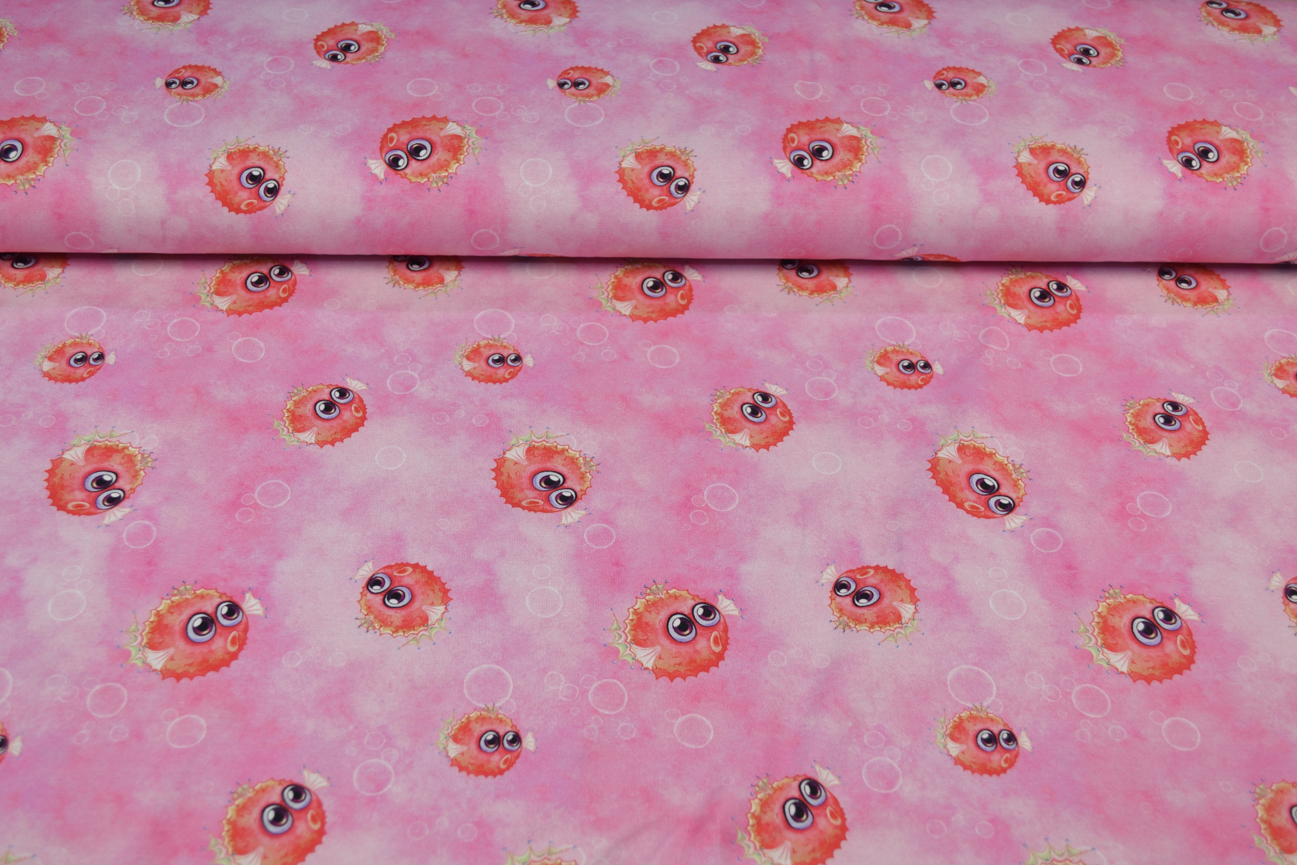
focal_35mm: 44
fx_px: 1567
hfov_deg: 45.0
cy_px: 432
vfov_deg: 30.8
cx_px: 648
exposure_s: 1/30
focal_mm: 29
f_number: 5.6
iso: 100
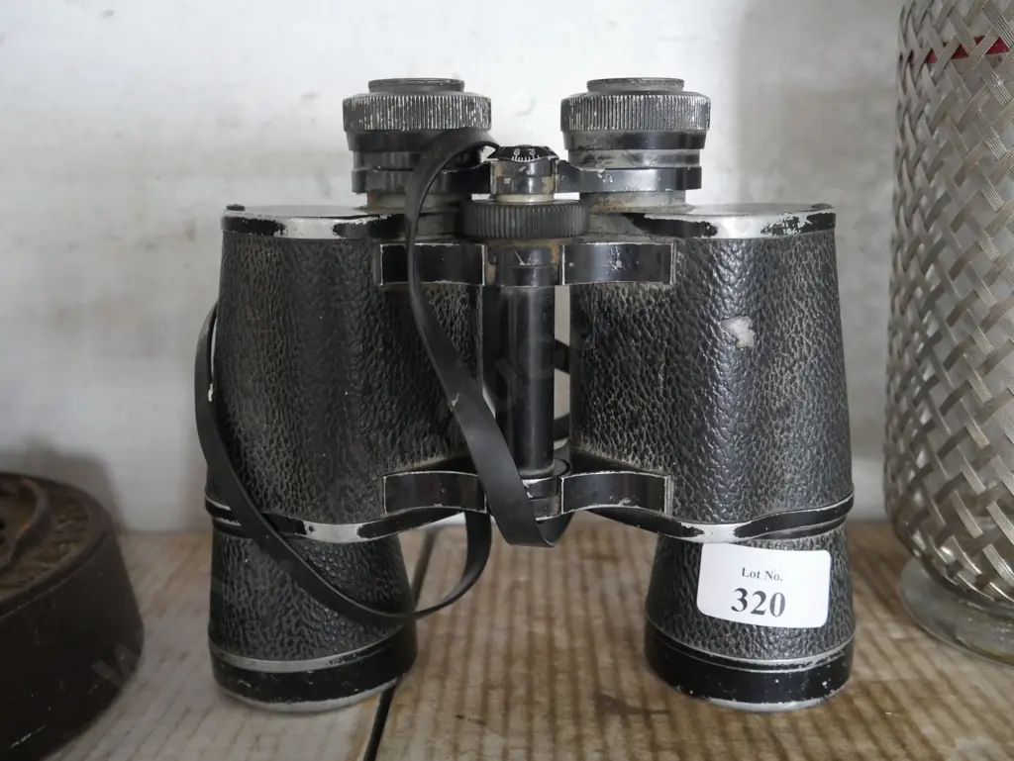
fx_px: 996
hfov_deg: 53.9
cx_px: 507
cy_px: 380
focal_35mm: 34
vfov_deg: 41.8
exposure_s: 1/60
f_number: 4
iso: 3200
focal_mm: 17
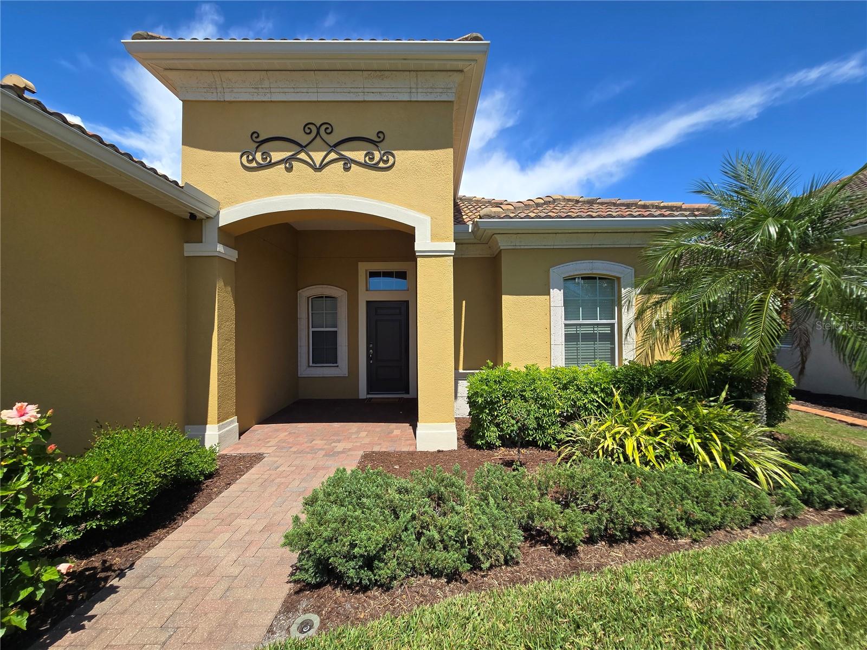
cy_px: 325
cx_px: 434
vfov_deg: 89.9
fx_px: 326
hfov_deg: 106.2
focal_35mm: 13
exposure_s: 1/2010
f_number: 2.2
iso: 50
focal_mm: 2.2
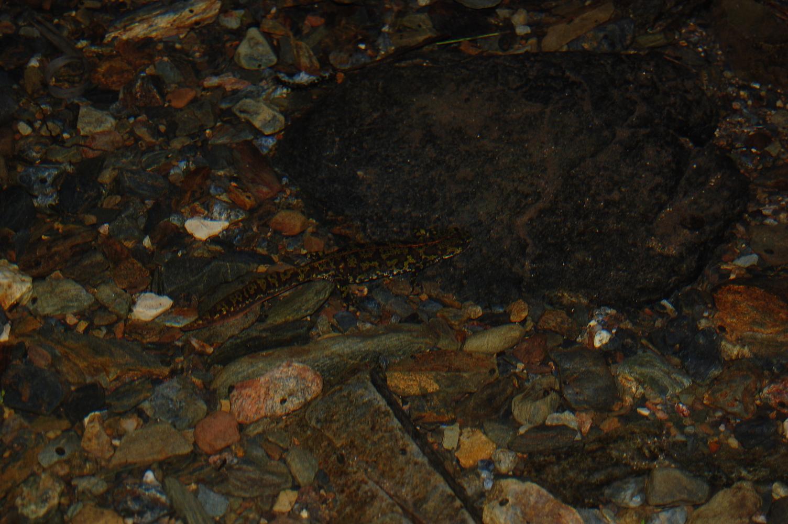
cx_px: 394
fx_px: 1804
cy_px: 262
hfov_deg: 24.6
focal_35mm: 82
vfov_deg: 16.5
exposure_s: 1/125
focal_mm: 55
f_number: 5.6
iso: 200
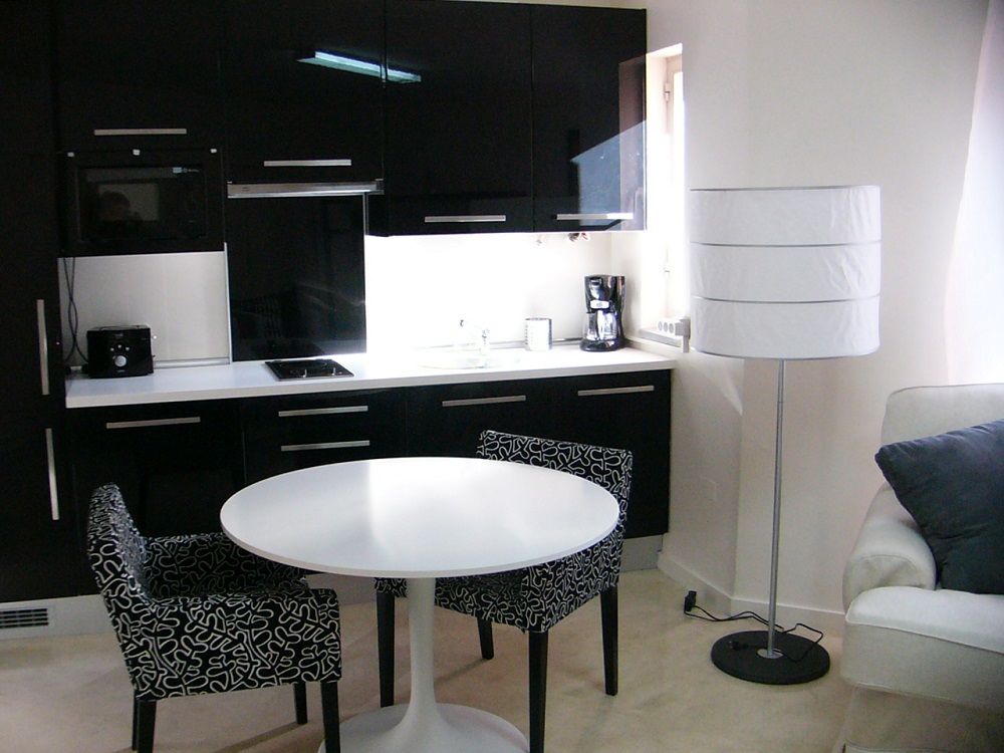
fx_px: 1015
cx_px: 502
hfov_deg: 52.6
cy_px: 376
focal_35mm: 35
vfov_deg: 40.7
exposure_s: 1/50
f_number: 2.8
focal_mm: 4.6
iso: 200
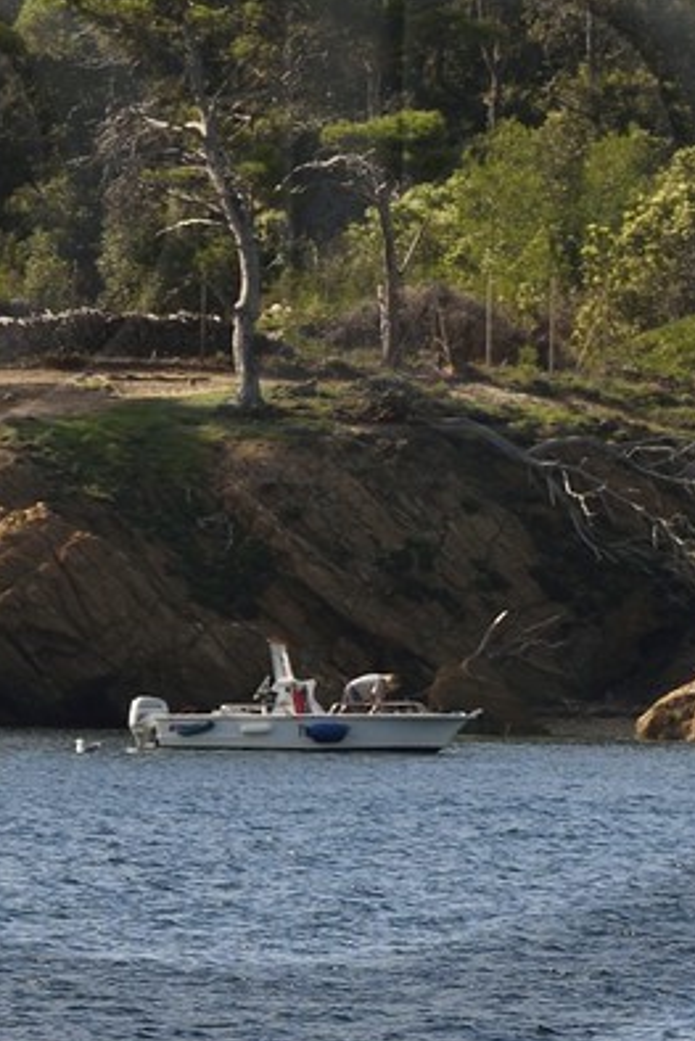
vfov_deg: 2.5
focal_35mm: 812
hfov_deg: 1.7
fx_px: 23492
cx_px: 225
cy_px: -5
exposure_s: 1/320
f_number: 11
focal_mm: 200
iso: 200
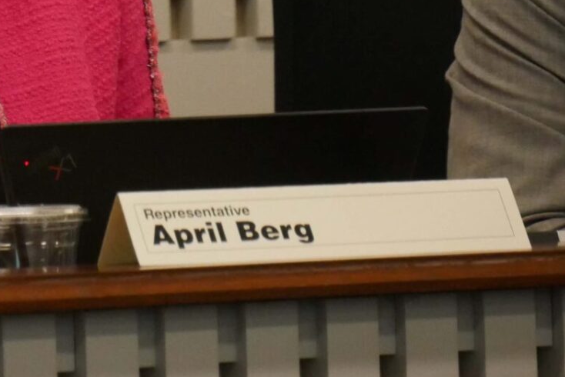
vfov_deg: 1.8
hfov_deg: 2.7
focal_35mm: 751
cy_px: -132
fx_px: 11791
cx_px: -20
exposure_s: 1/200
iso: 3200
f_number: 5.6
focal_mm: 138
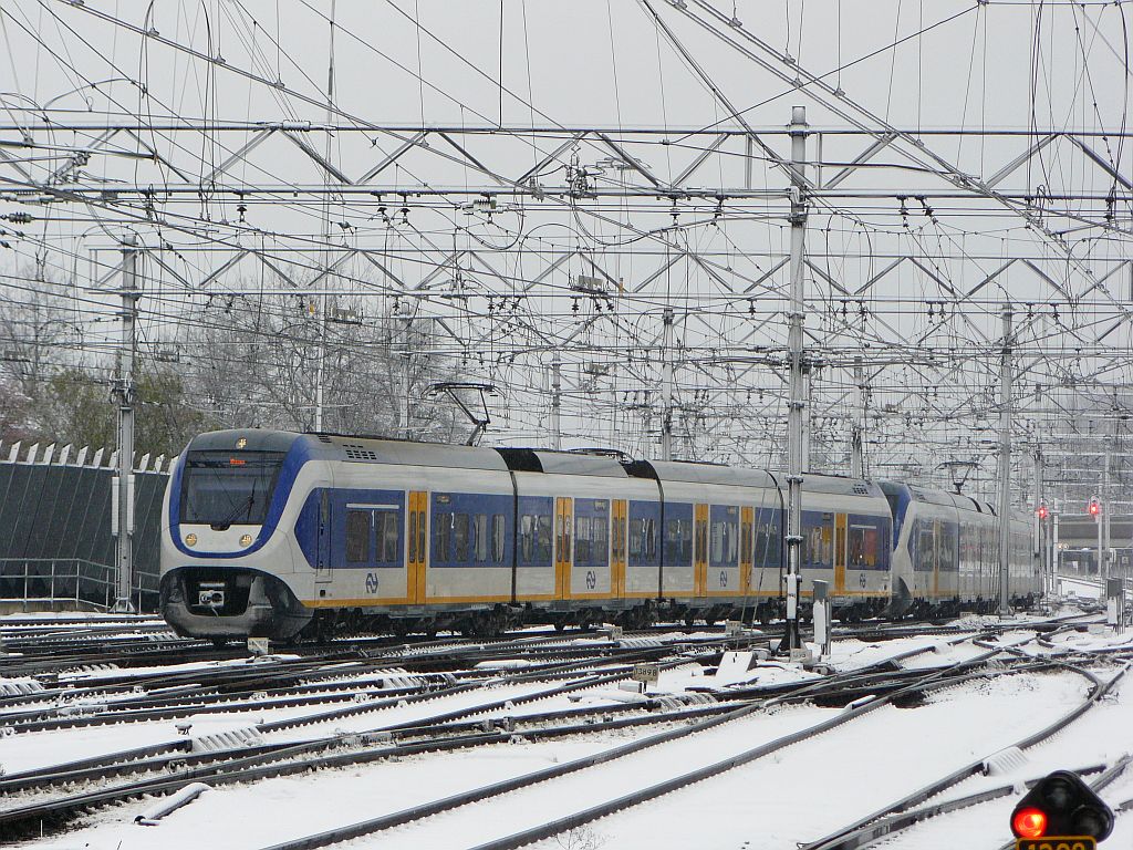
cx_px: 566
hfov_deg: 10.2
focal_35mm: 194
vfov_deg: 7.7
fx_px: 6350
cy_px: 425
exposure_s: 1/125
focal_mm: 32.3
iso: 100
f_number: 4
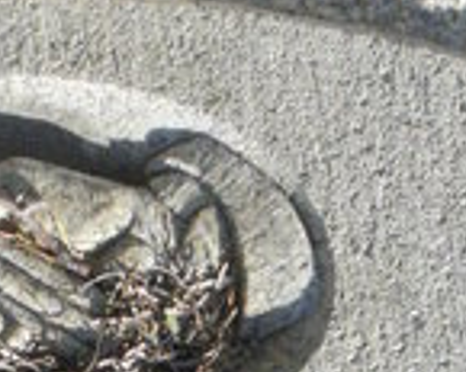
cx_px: 106
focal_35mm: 140
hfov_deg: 13.7
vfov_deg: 9.4
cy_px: 981
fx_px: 1931
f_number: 6.3
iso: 200
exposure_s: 1/400
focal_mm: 4.6
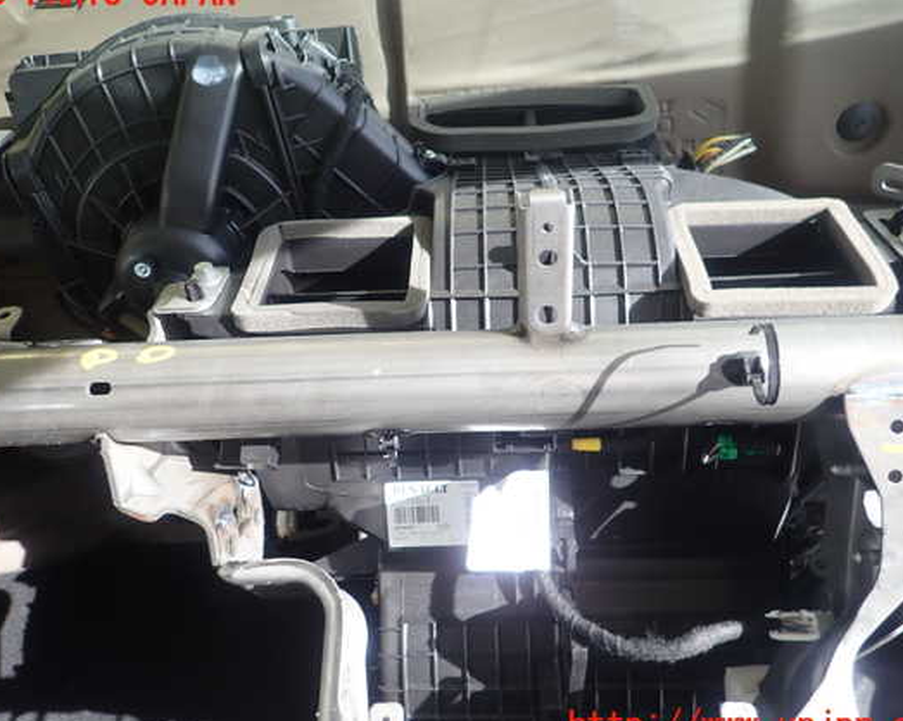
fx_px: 748
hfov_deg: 62.2
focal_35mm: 28
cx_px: 440
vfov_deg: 51.5
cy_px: 360
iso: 100
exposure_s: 1/60
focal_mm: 4.5
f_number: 2
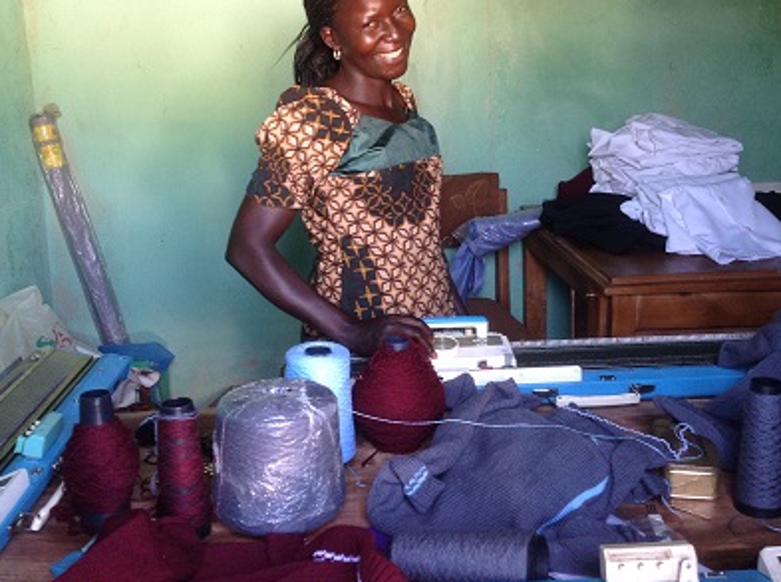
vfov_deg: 35.0
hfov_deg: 45.8
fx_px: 923
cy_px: 255
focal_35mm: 41
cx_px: 437
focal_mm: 4.28
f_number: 2.4
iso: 125
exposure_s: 1/15
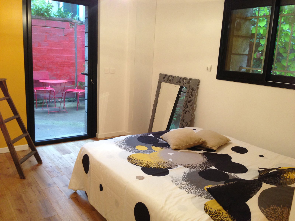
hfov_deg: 55.4
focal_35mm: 33
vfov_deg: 42.9
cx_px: 148
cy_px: 110
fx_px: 281
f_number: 2.4
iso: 125
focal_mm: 4.12
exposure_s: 1/20
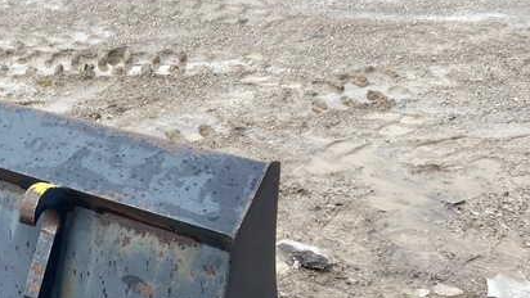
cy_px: 225
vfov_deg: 21.7
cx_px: 36
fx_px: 773
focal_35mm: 55
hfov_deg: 35.2
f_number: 1.8
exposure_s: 1/493
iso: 32
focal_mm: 4.25
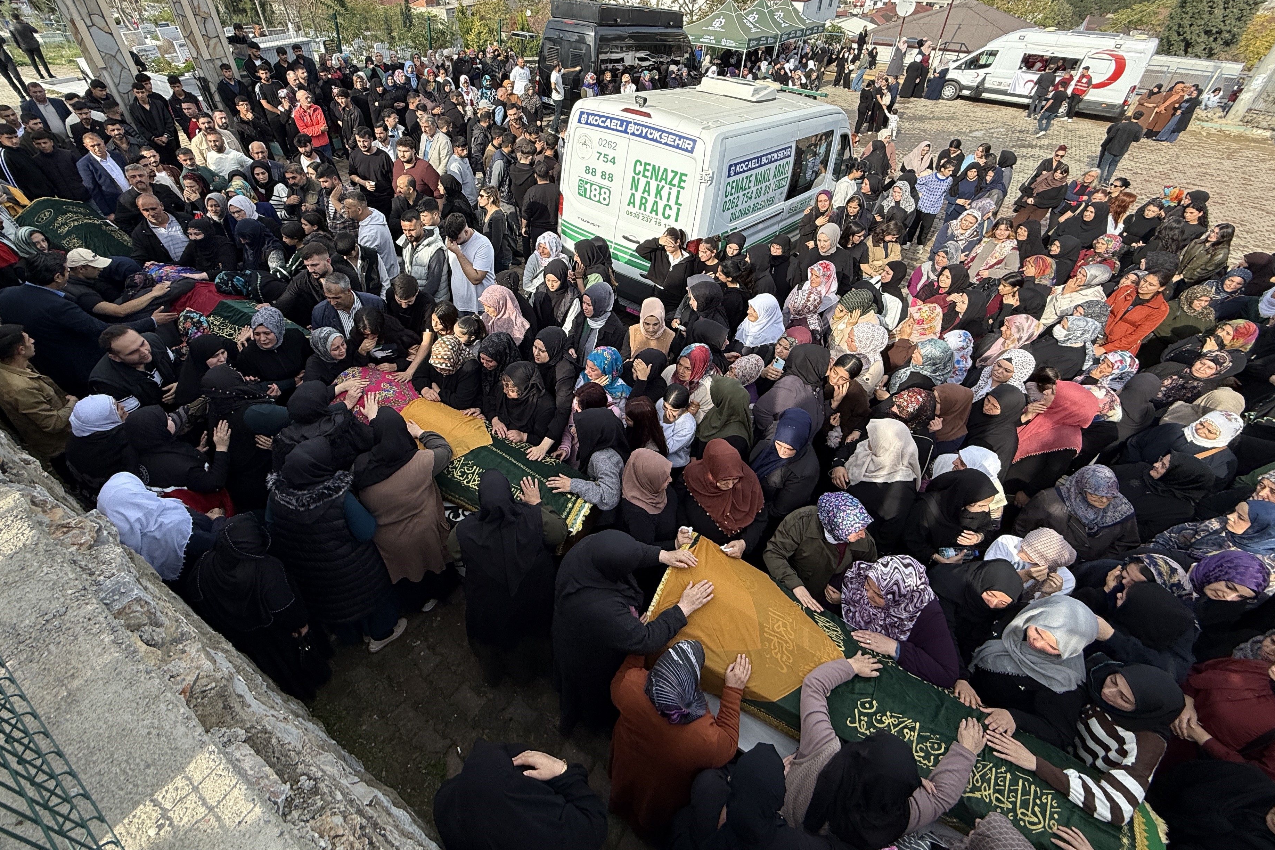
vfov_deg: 72.8
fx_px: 567
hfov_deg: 96.6
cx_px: 599
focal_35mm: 16
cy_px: 334
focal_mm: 2.22
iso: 64
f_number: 2.2
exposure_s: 1/970
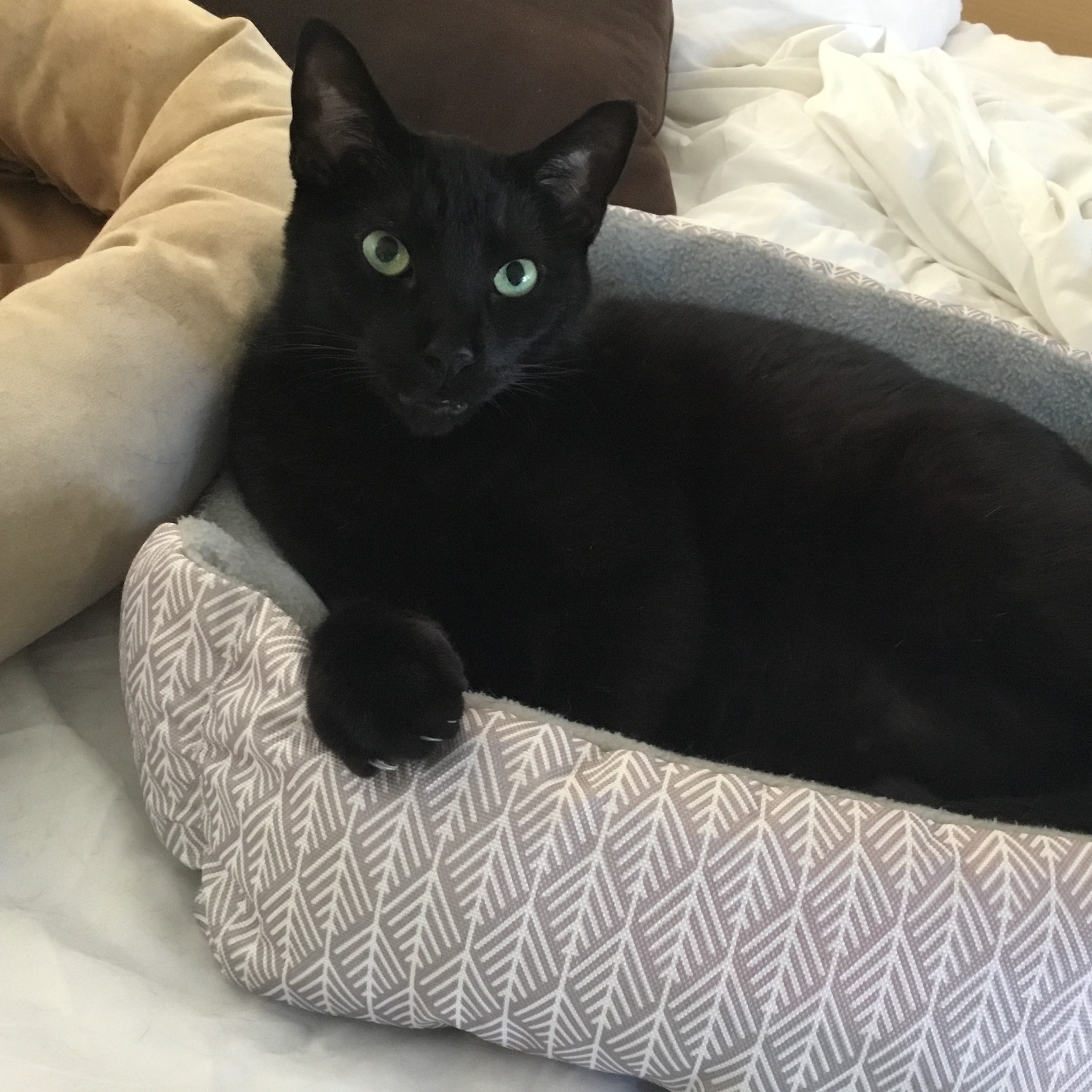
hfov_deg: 44.8
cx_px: 633
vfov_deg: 44.9
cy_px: 539
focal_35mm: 37
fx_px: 1321
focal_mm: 3.3
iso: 200
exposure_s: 1/30
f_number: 2.4
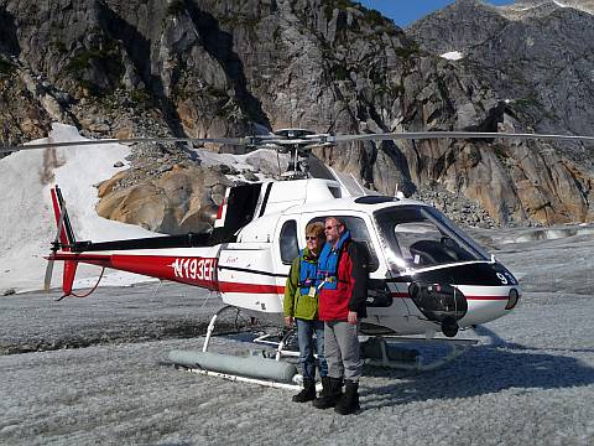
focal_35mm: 40
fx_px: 686
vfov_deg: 36.0
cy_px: 223
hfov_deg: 46.8
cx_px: 297
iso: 100
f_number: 9
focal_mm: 6.7
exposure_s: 1/320
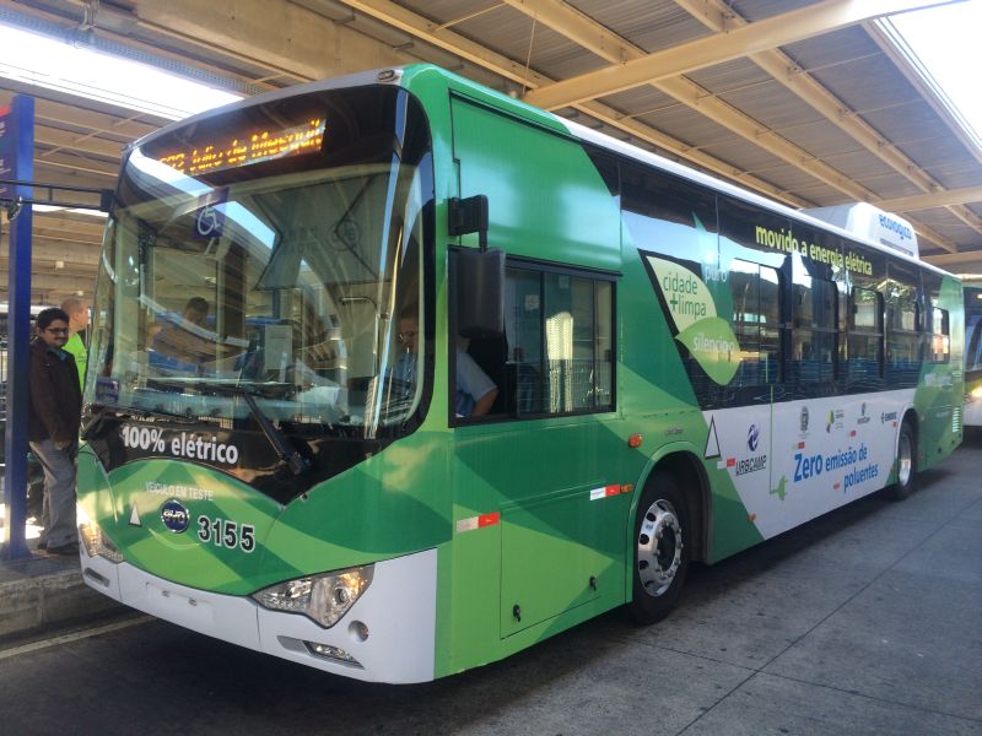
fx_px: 851
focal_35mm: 30
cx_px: 491
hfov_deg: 60.0
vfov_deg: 46.8
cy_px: 368
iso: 64
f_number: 2.2
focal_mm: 4.12
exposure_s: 1/120
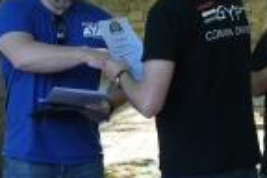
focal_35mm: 170
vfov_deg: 8.1
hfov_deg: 12.0
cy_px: 91
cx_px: 57
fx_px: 1261
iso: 500
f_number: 4.5
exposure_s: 1/250
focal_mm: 35
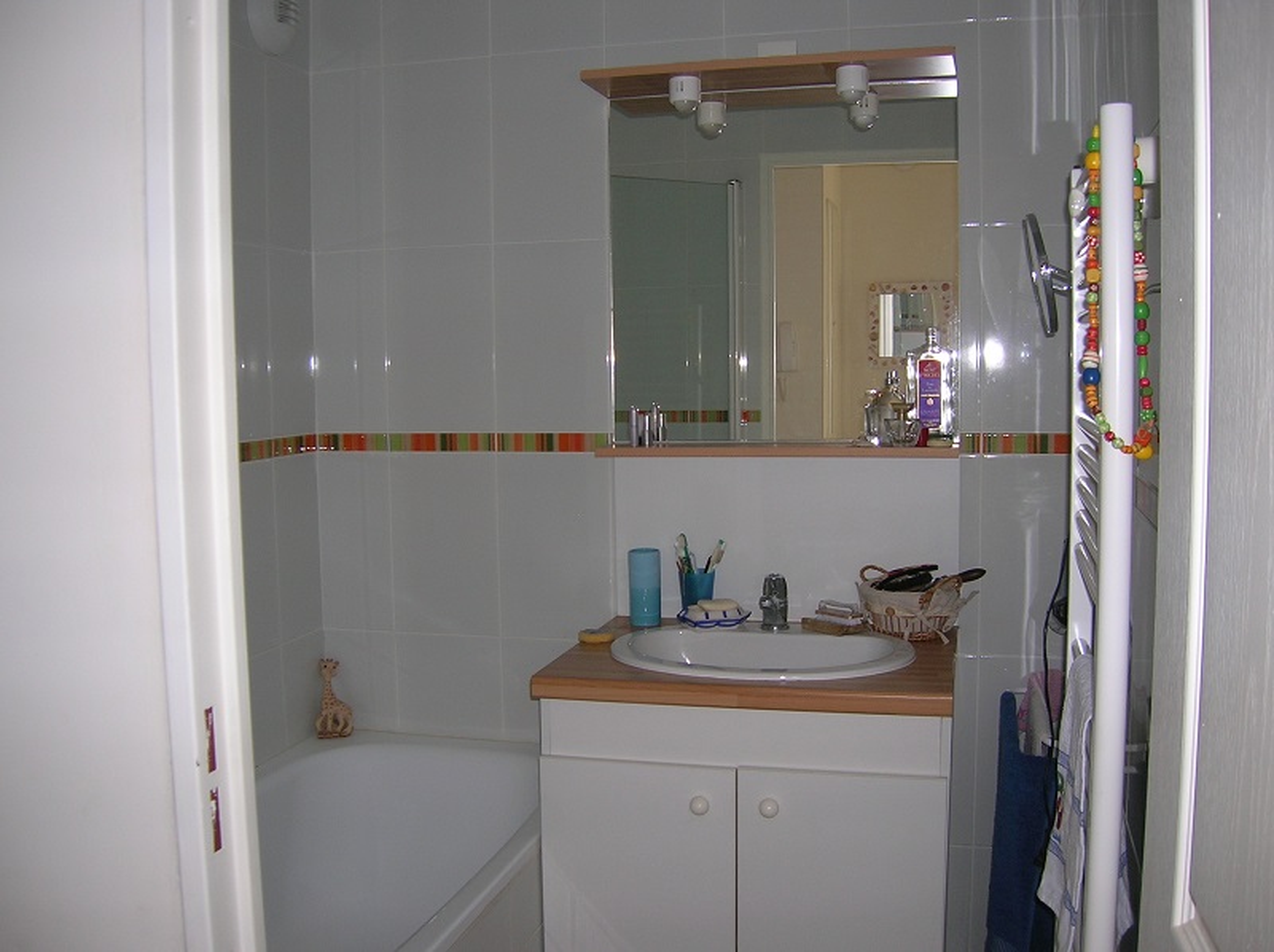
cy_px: 476
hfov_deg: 54.0
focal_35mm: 34
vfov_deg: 41.7
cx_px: 637
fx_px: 1250
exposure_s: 1/60.1
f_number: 2.9
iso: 50
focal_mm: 5.7
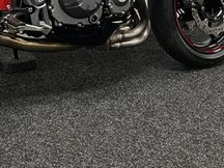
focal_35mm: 77
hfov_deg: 24.6
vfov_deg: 17.7
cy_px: -60
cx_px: 25
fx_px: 498
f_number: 1.6
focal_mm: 5.1
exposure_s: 1/50
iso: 100
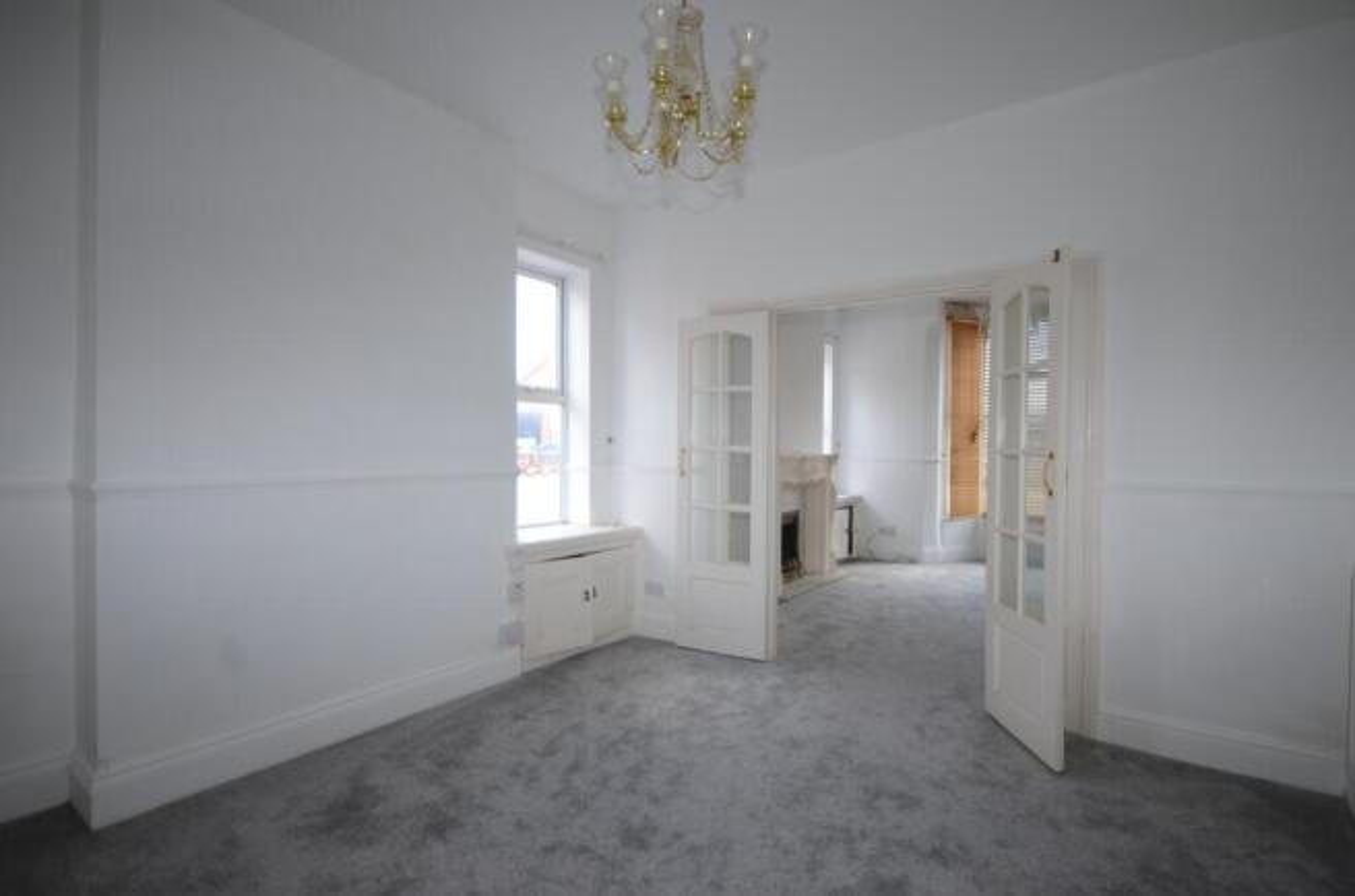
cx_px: 678
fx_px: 676
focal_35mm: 18
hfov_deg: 90.1
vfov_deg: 67.1
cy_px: 448
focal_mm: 12
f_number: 4.5
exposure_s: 1/30
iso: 100
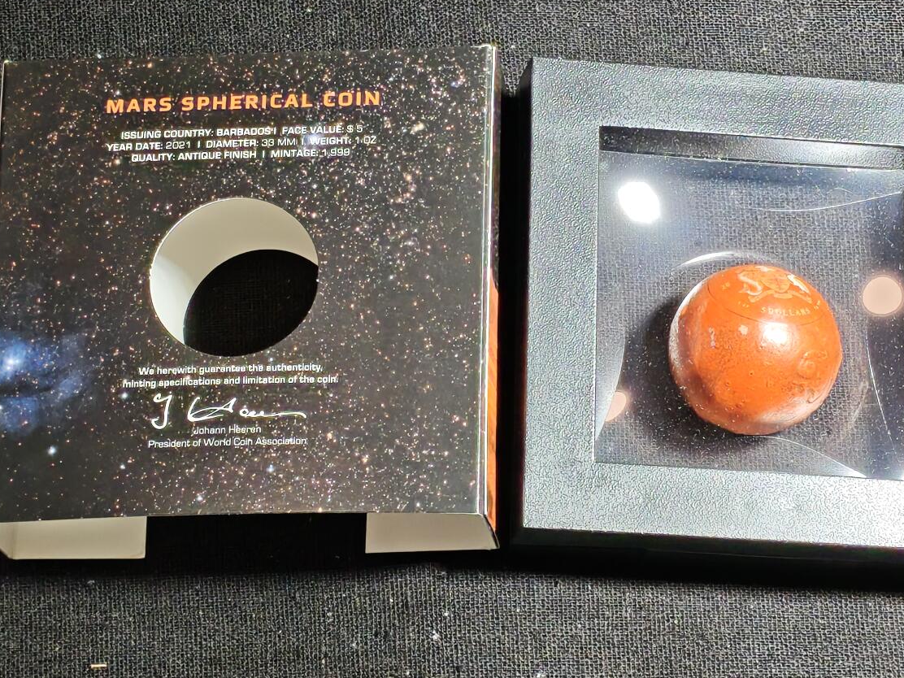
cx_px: 517
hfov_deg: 14.5
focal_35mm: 136
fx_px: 3552
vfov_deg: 10.9
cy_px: 316
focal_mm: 4.94
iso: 50
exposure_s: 1/185
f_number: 1.5
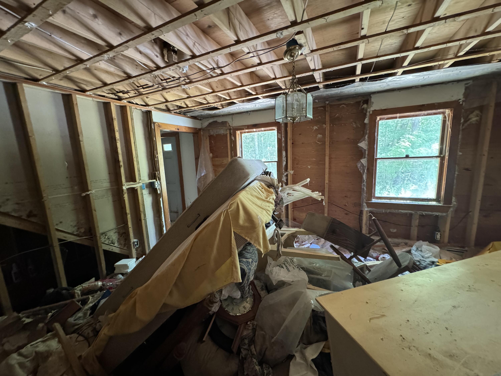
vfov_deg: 85.7
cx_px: 250
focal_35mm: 14
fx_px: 203
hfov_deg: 102.1
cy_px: 188
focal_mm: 2.22
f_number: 2.2
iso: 1250
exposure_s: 1/60
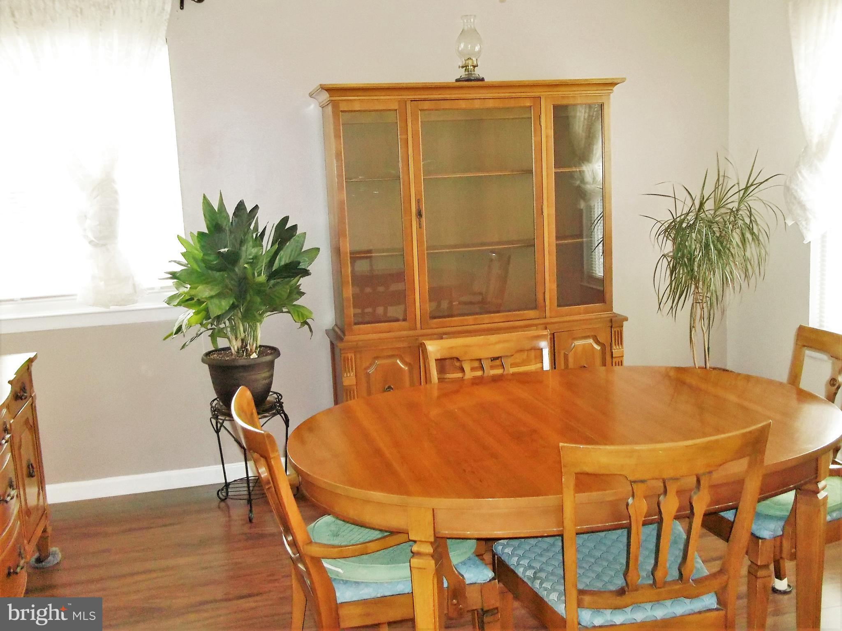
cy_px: 316
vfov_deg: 44.1
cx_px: 421
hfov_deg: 56.8
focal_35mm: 32
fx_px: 778
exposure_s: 1/30
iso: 320
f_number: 2.9
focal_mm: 5.7
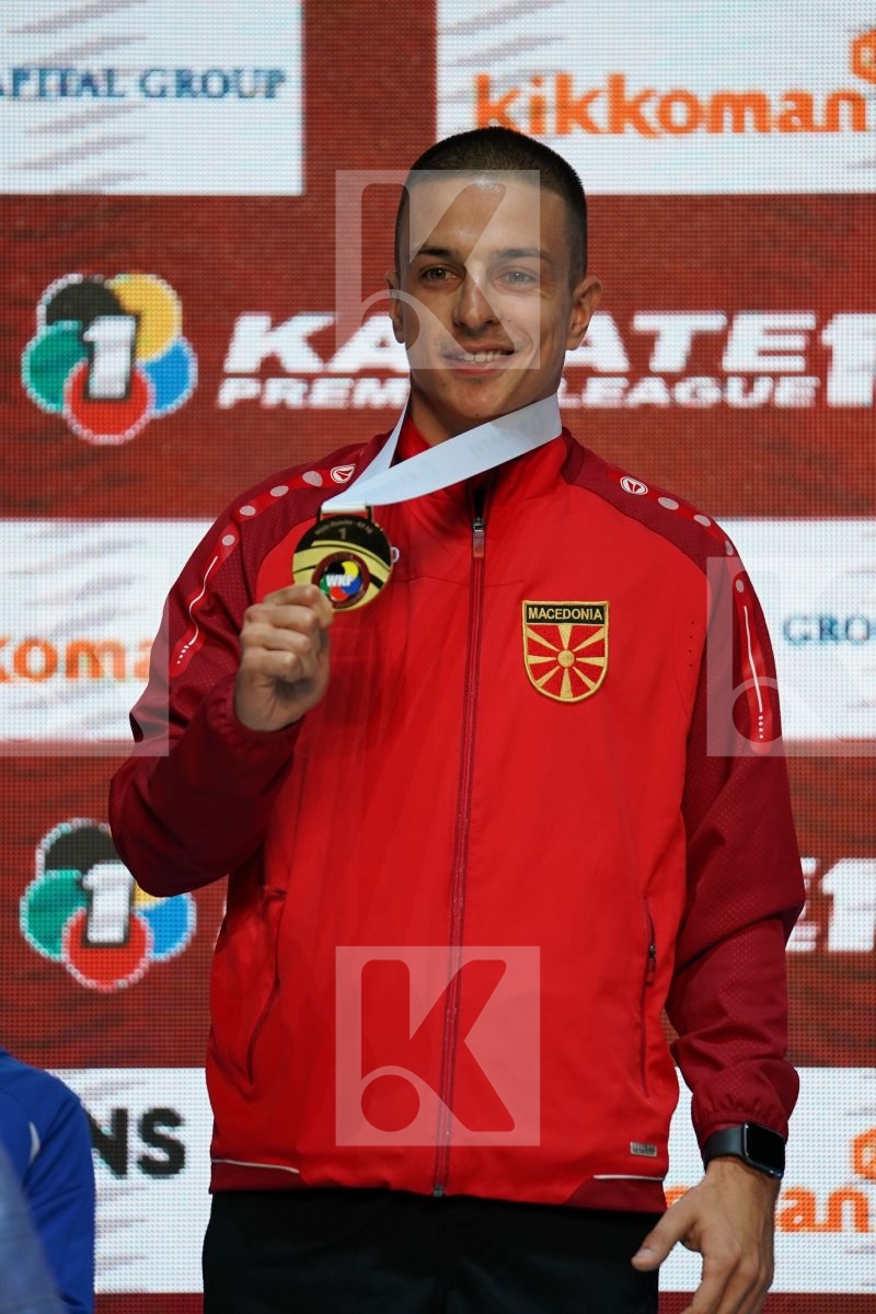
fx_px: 10949
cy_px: 657
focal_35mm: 300
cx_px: 438
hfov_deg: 4.6
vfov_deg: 6.9
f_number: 2.8
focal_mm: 200
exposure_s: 1/250
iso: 250
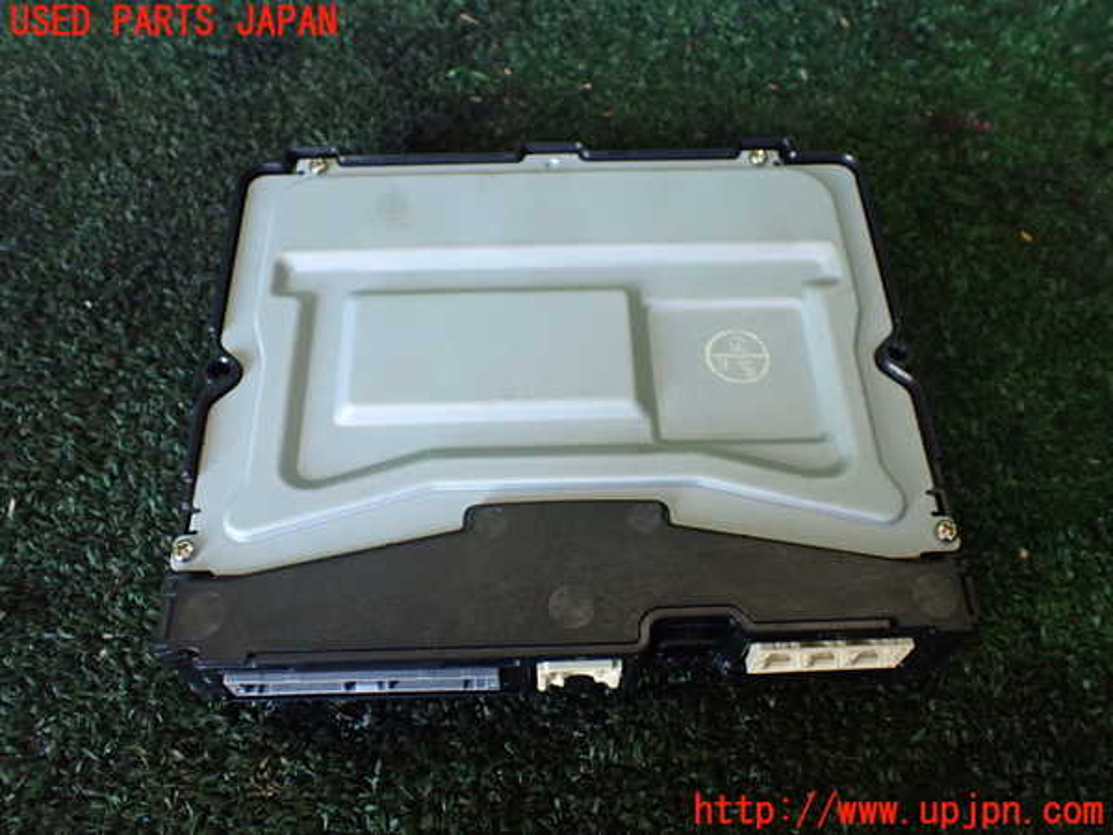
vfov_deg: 46.8
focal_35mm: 30
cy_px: 418
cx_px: 556
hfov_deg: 60.0
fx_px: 965
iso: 800
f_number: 2.3
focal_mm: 5.4
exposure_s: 1/125
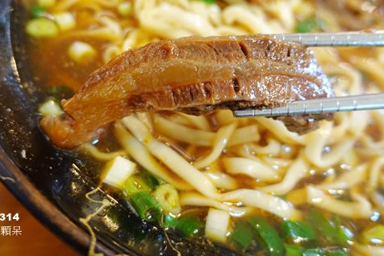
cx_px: 172
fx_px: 405
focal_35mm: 38
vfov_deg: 34.8
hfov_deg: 50.6
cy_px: 89
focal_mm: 10.33
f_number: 2.5
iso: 800
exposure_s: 1/25
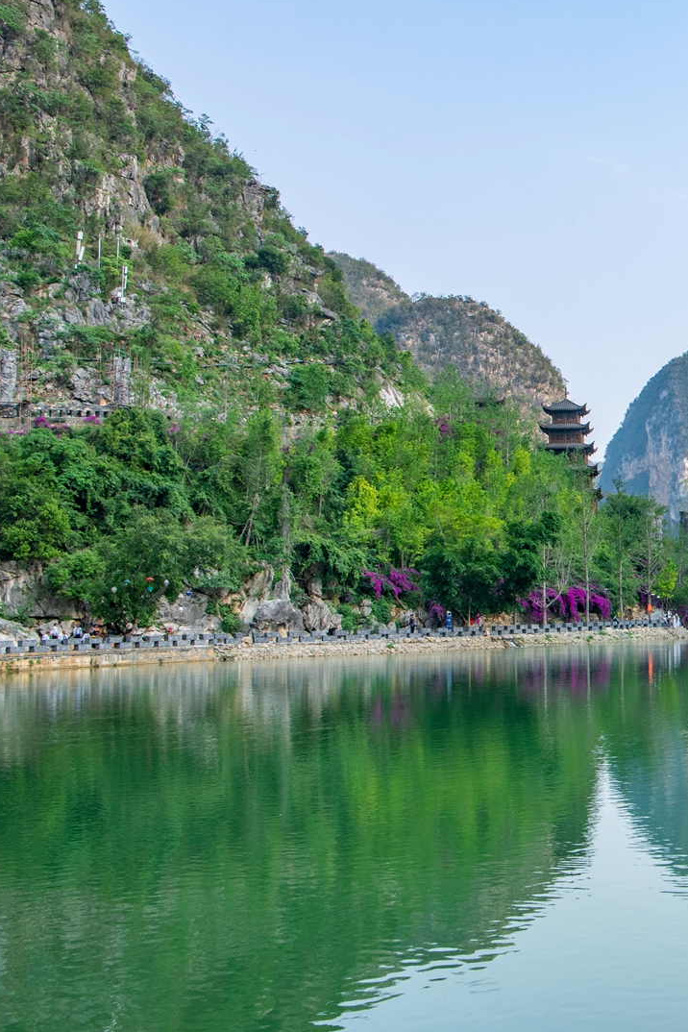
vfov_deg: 36.9
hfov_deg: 22.2
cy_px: 498
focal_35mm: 54
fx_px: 1548
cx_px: 918
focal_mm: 29
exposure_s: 1/80
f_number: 13
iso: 200
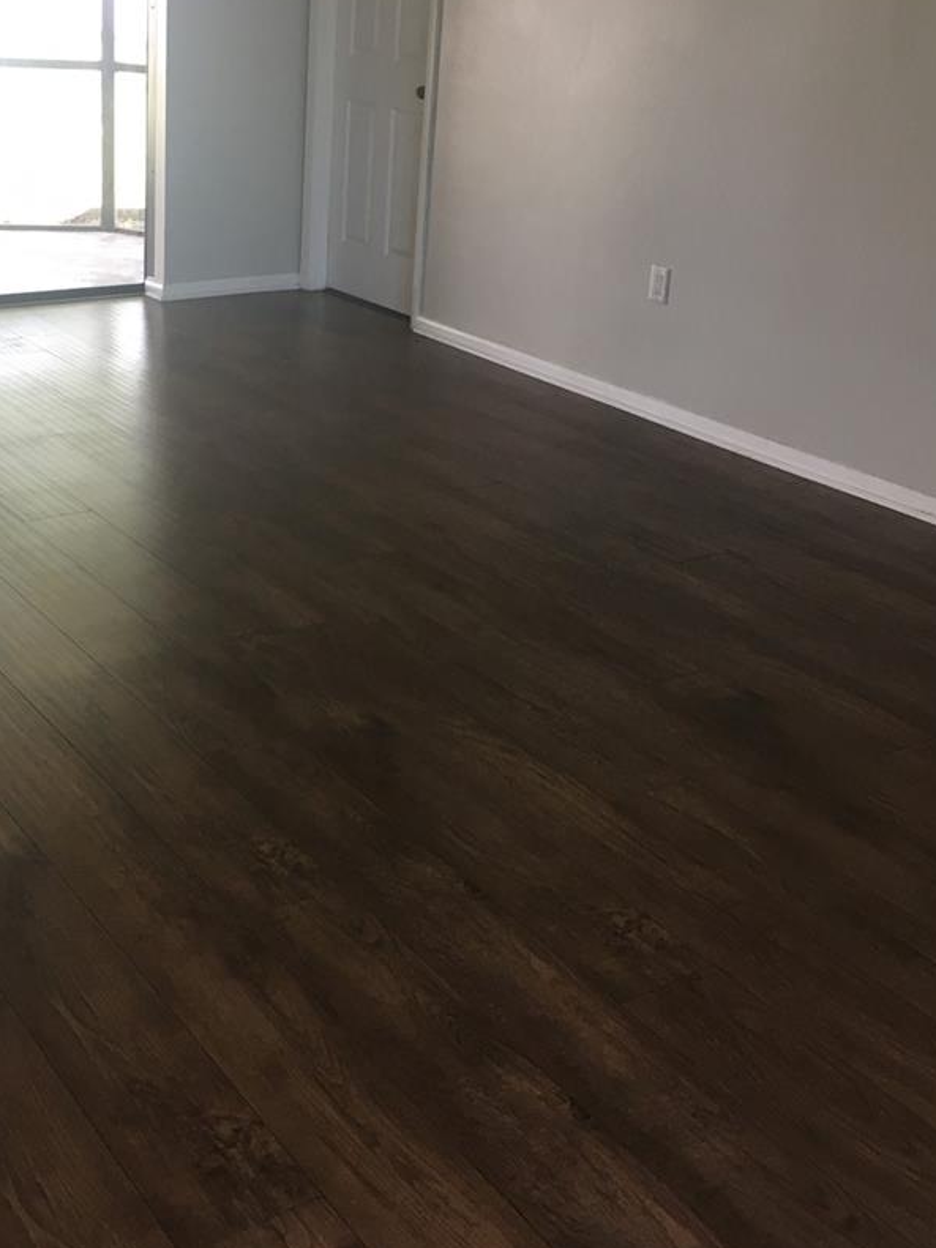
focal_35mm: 44
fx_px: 1587
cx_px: 328
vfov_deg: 42.5
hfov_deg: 32.6
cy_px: 448
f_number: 2.2
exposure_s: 1/30
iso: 50
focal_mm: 4.15
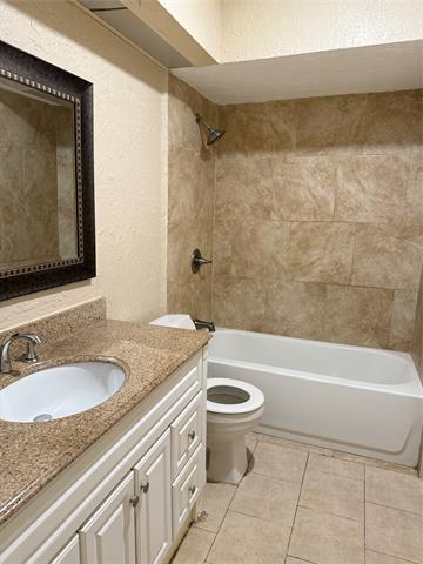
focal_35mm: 24
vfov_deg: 71.6
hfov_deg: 56.8
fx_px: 391
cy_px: 282
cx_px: 212
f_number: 1.78
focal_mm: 6.76
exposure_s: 1/60
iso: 250
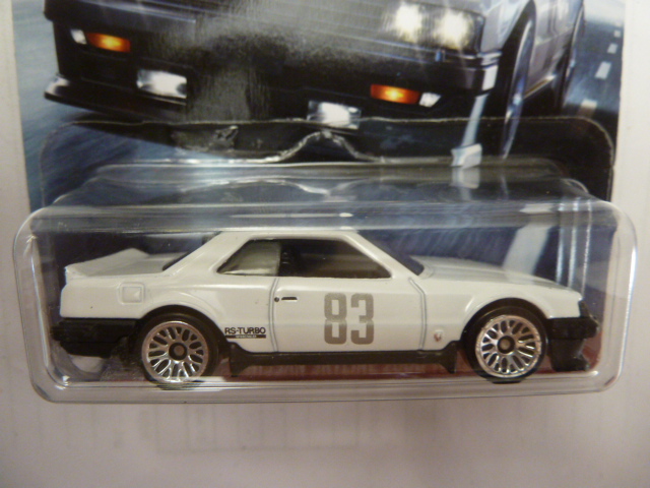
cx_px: 325
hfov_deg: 69.4
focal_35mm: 25
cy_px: 244
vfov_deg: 54.9
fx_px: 469
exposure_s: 1/15
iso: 400
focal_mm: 4.1
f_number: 3.3
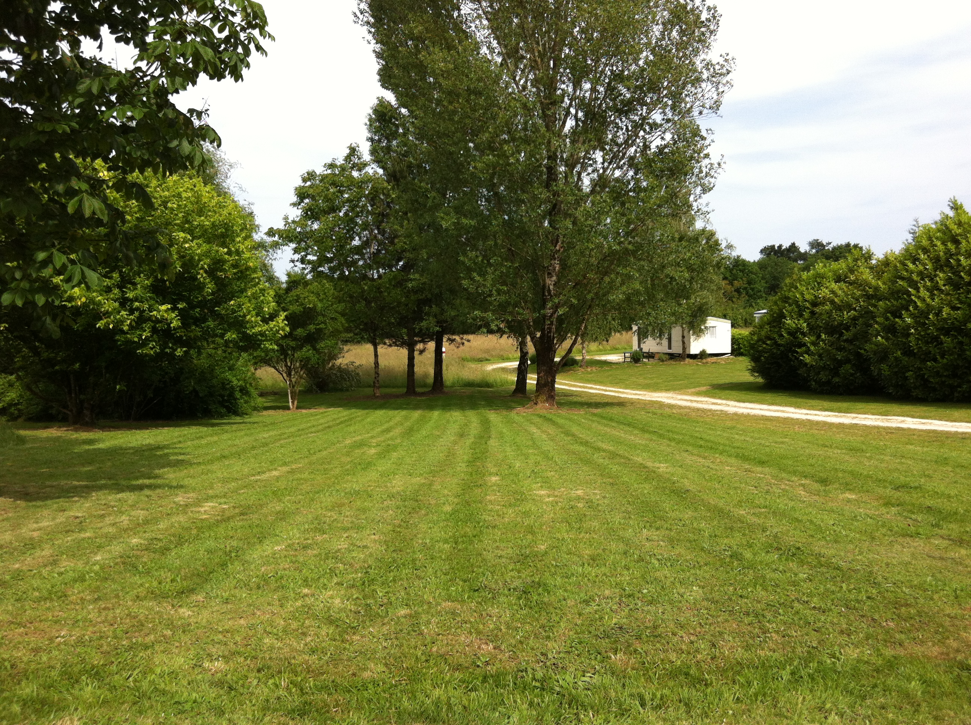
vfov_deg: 40.6
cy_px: 362
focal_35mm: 35
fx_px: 980
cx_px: 486
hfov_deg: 52.7
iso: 80
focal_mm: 3.85
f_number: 2.8
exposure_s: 1/887
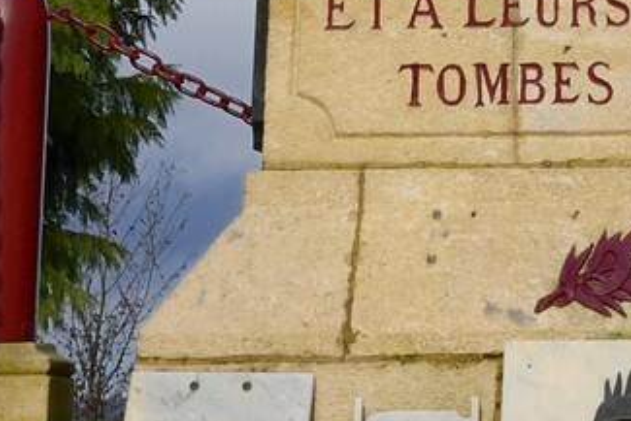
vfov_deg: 5.4
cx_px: 713
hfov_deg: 8.6
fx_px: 4138
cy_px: -929
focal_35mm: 236
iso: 400
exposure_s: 1/200
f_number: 16
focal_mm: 48
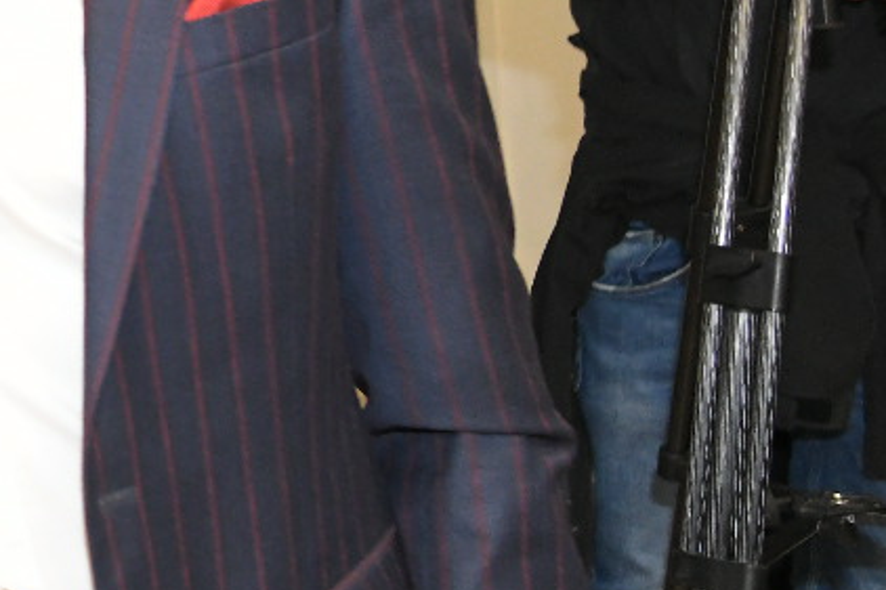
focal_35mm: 119
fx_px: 2927
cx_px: -550
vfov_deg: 11.3
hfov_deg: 15.5
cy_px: -94
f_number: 4
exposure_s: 1/250
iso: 3200
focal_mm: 31
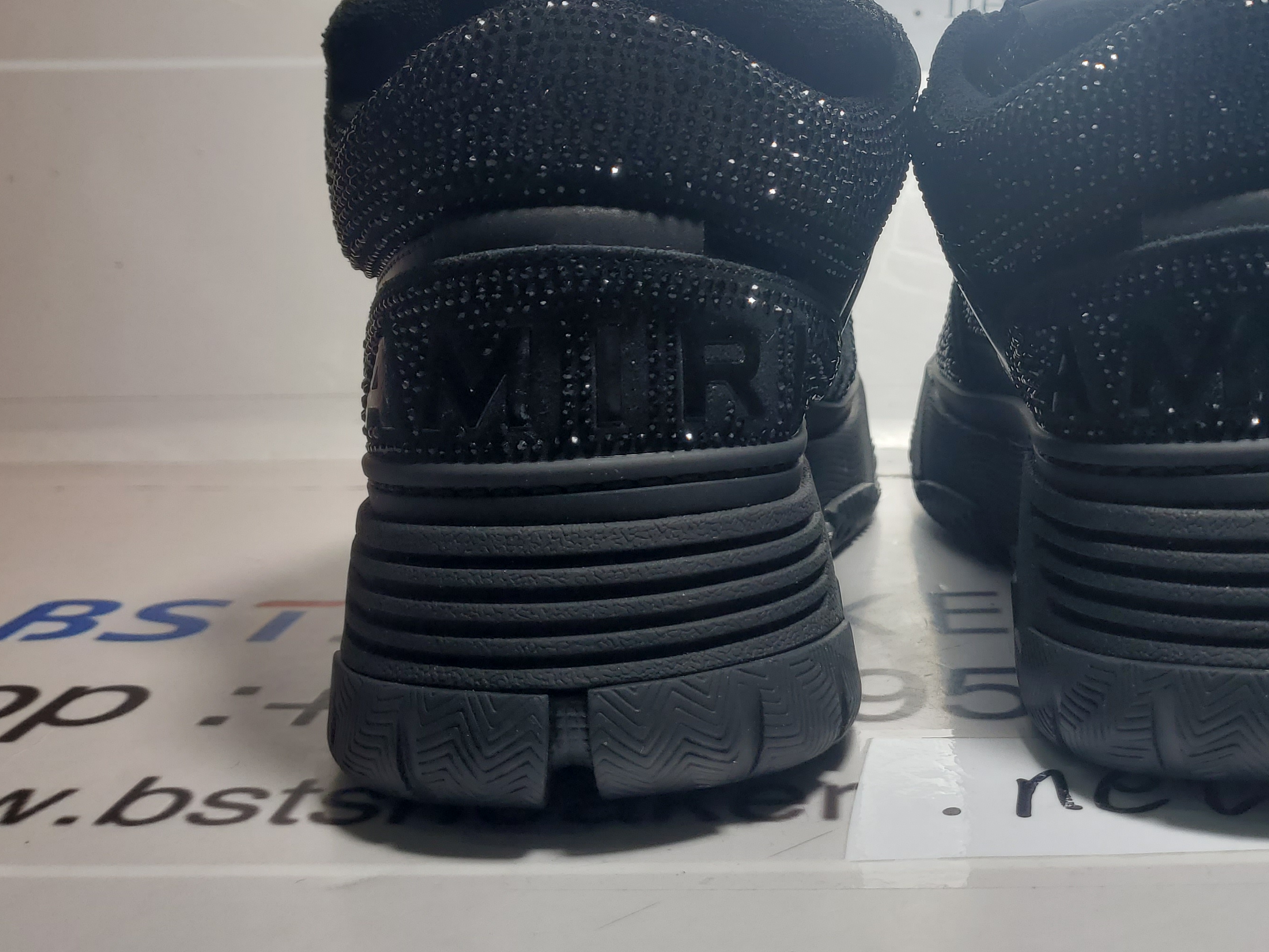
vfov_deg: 36.0
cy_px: 243
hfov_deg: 47.0
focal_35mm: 39
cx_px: 865
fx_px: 1430
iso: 50
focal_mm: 4.3
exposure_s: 1/712
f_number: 1.5
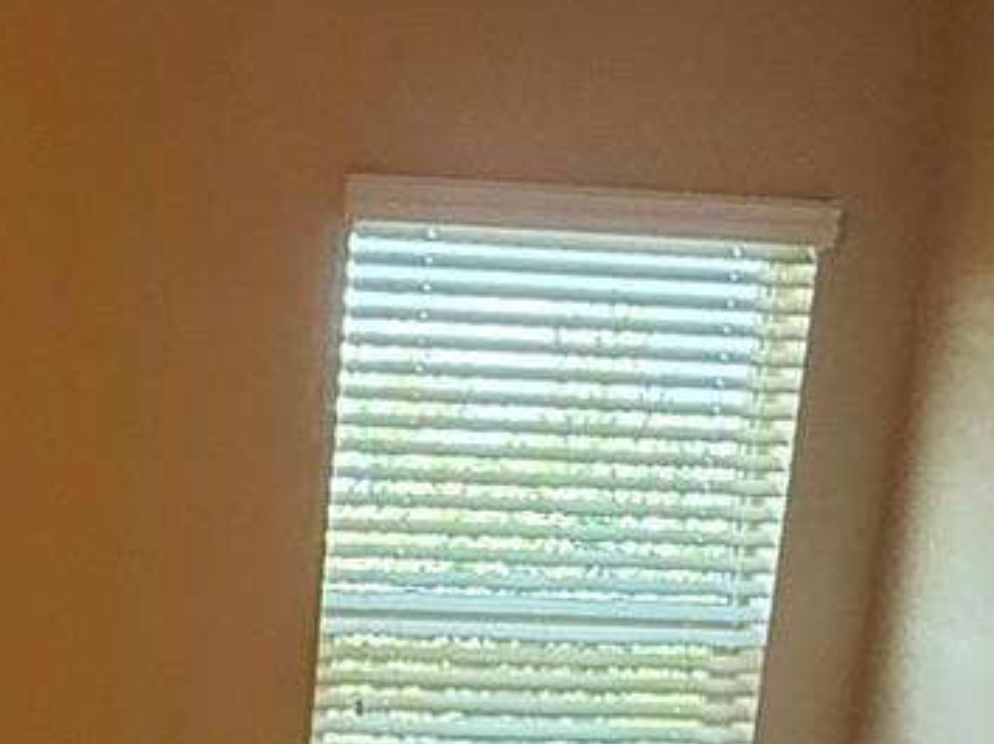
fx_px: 2324
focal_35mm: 81
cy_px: 1224
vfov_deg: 16.1
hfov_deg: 22.7
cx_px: -107
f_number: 2.2
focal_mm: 2.22
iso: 250
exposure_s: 1/120
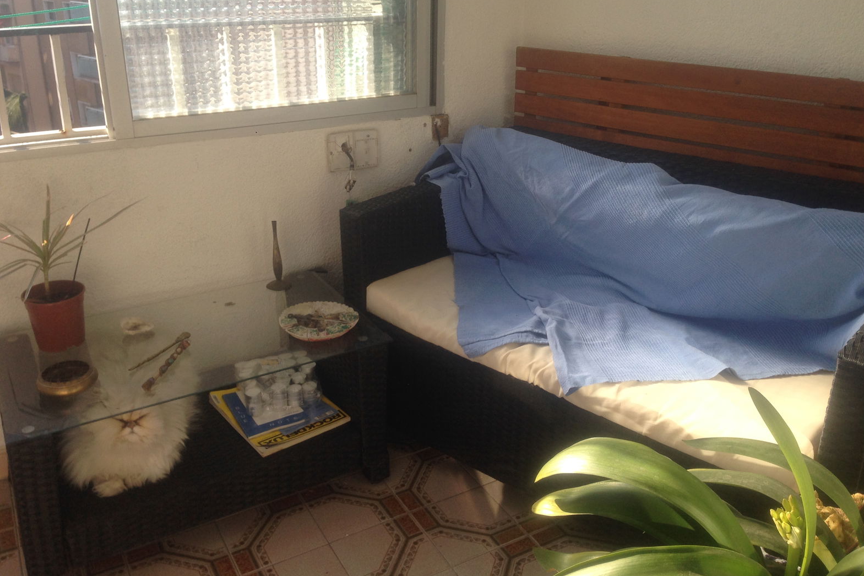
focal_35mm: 35
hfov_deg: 54.4
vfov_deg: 37.8
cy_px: 260
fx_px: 840
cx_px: 440
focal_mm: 4.12
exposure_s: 1/455
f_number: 2.4
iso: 50
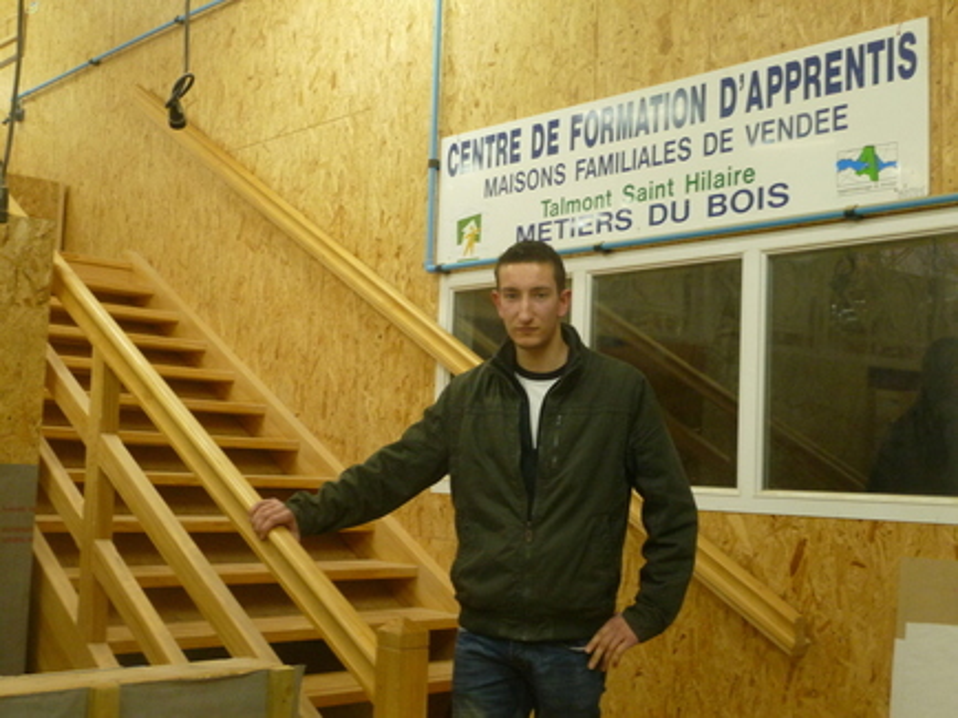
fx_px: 1134
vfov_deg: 35.1
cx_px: 479
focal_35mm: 41
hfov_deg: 45.8
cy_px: 359
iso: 400
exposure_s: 1/40
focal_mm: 7.4
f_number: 3.7
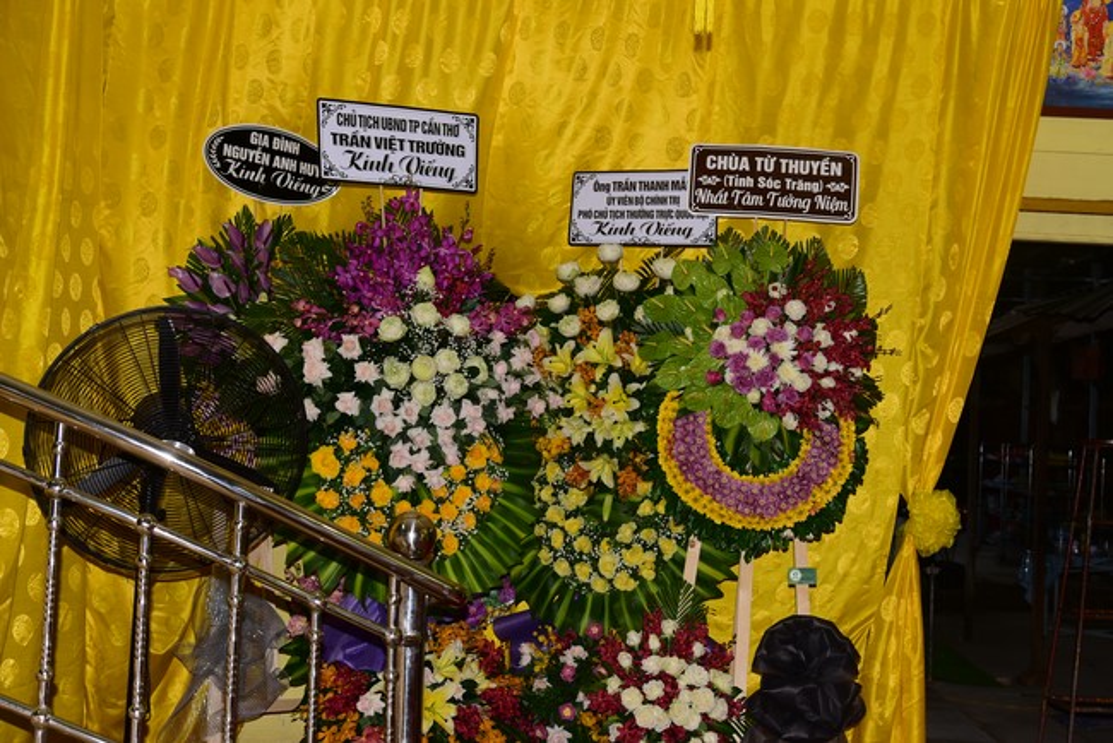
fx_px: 1485
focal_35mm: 48
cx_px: 556
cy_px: 372
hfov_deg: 41.1
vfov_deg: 28.1
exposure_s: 1/40
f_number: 5
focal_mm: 48
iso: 400
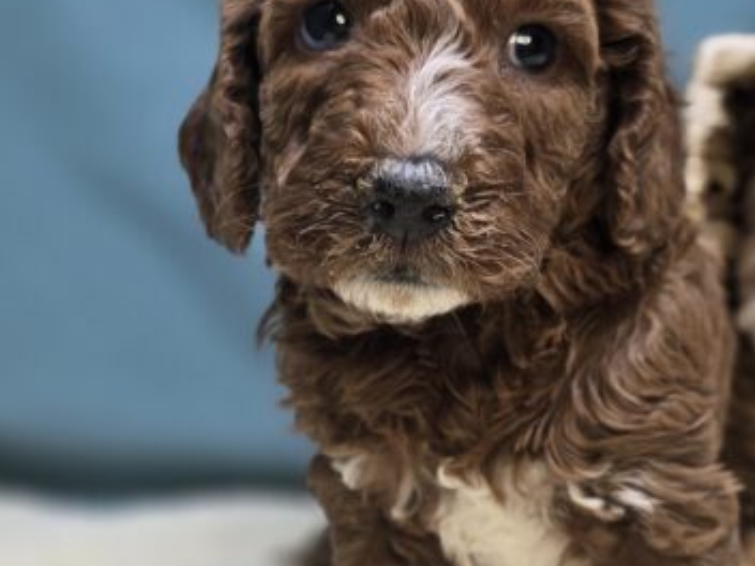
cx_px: 378
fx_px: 1461
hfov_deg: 29.0
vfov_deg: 21.9
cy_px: 352
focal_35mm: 67
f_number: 1.7
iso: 64
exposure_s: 1/120
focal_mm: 6.3
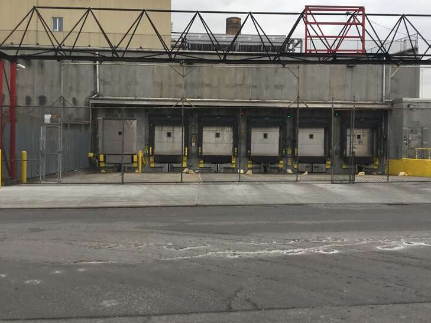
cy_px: 151
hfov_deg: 53.9
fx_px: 423
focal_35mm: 34
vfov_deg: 41.8
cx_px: 222
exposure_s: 1/351
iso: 25
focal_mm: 3.3
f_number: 2.4
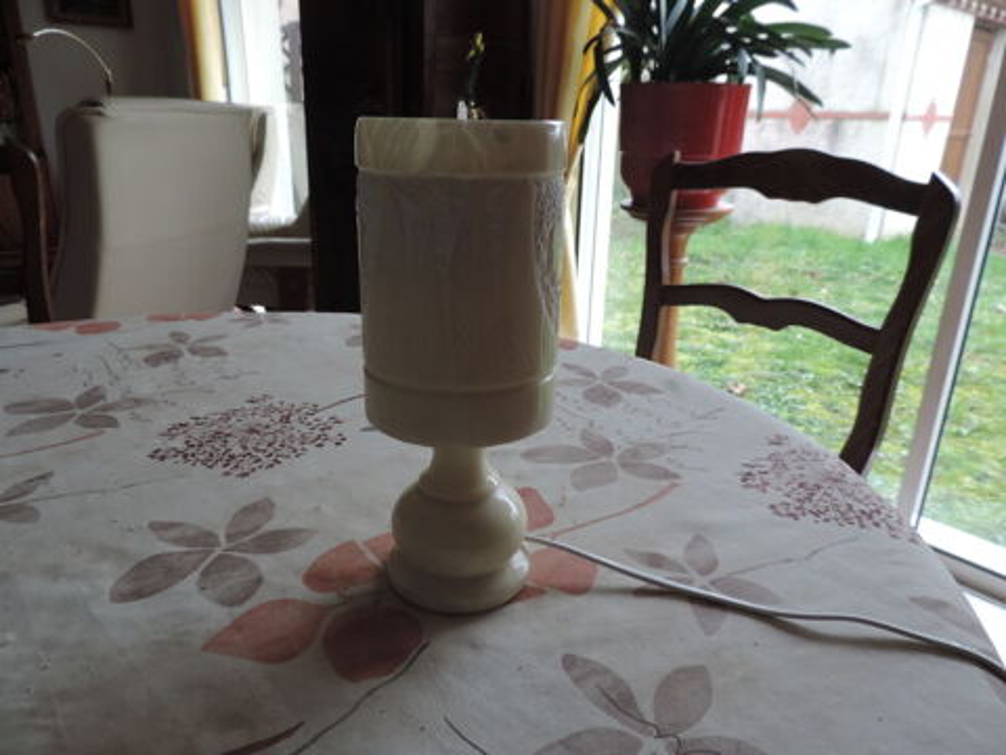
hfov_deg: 71.6
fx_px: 697
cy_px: 378
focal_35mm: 24
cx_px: 503
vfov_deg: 56.8
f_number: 3
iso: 110
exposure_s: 1/30
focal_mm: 4.3
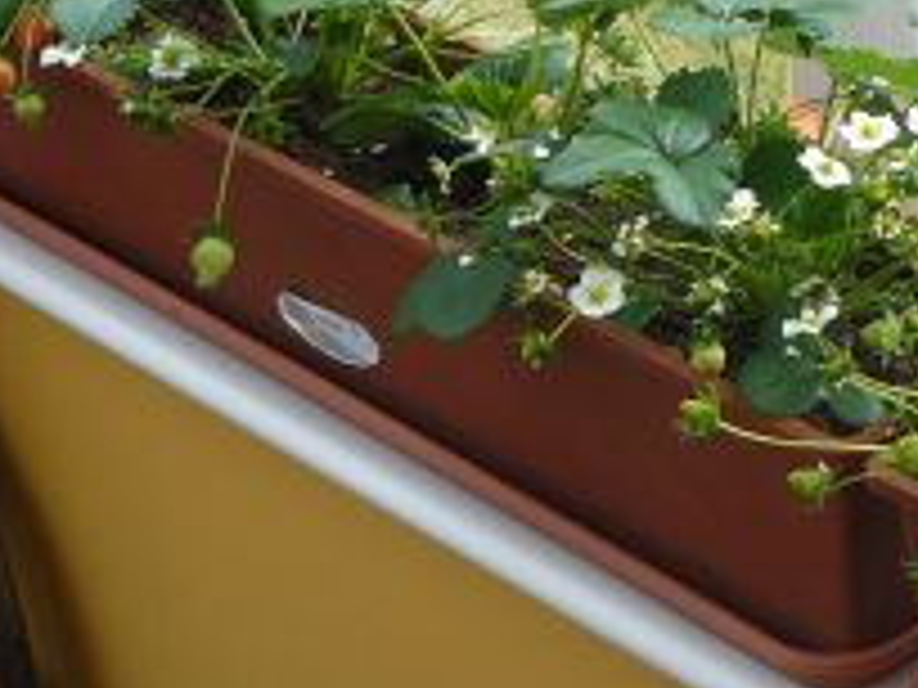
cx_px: 752
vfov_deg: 13.1
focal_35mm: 113
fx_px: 2997
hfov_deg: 17.3
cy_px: 238
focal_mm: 6
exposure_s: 1/200
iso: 100
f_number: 4
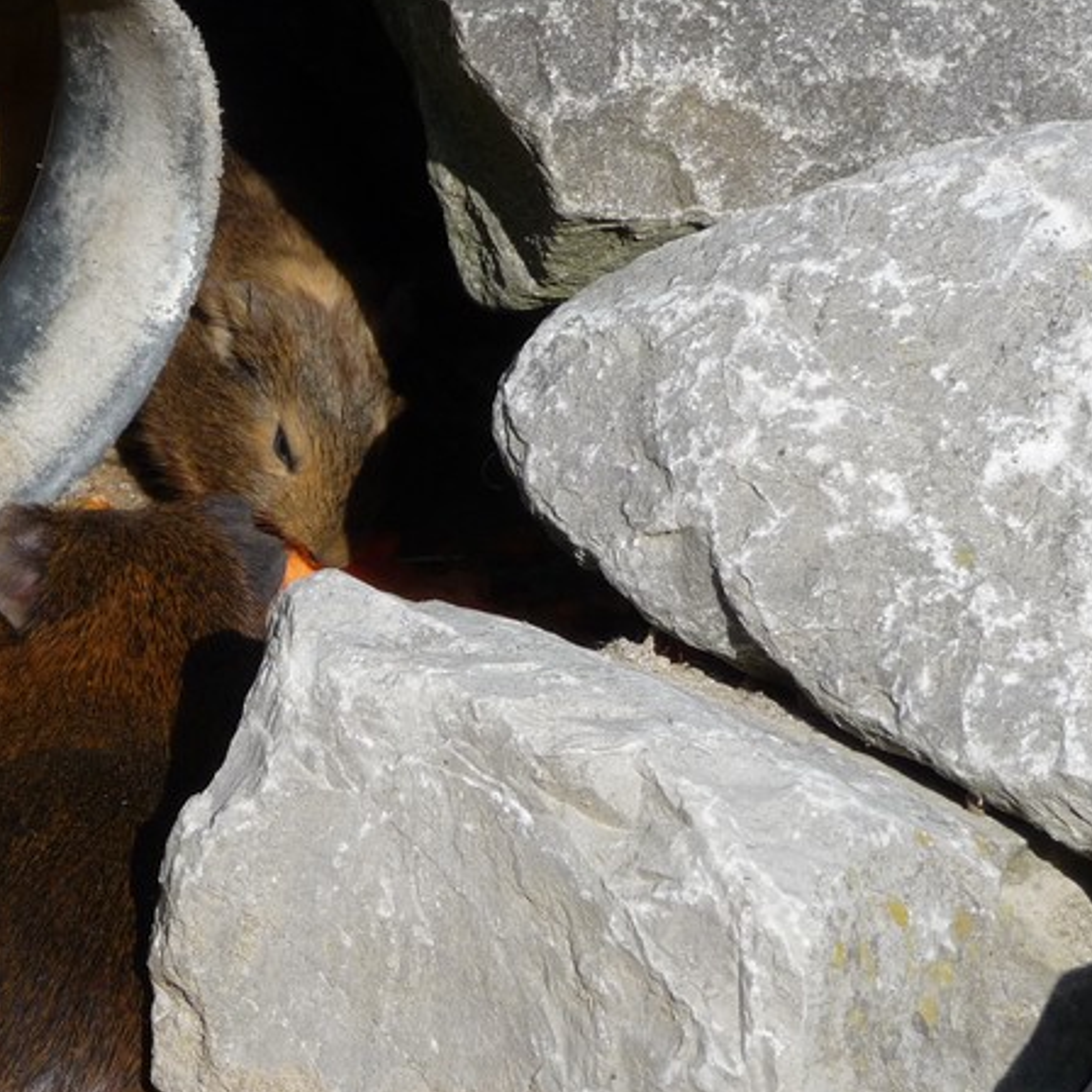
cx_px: 210
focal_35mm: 252
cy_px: 557
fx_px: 8994
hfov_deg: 6.9
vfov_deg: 6.9
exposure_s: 1/640
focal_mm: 21.8
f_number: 4.7
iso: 100
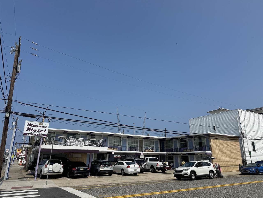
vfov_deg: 56.8
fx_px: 182
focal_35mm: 24
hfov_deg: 71.6
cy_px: 99
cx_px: 132
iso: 80
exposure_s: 1/8929
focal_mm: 6.86
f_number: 1.78
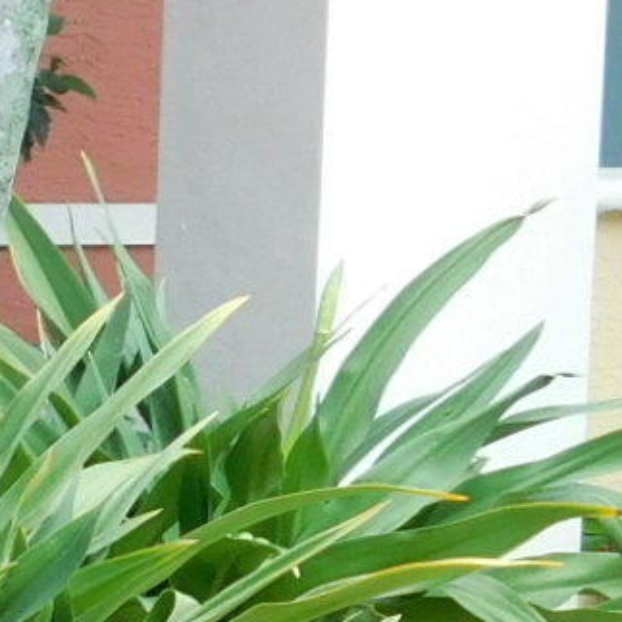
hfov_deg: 7.1
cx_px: -1161
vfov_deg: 7.8
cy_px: 630
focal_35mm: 224
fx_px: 4554
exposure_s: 1/160
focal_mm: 6.3
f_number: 3.5
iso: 125
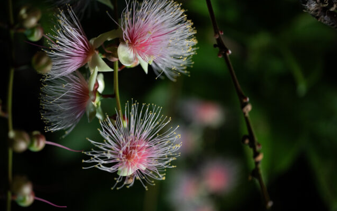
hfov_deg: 28.6
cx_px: 169
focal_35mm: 72
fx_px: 661
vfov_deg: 18.1
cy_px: 110
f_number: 3.2
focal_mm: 70
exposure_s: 1/125
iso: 1600
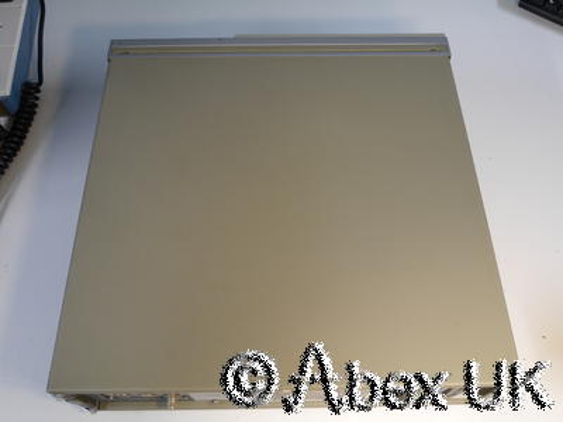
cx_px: 282
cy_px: 211
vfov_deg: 46.8
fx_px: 488
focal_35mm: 30
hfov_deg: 60.0
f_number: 13
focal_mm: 15
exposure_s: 1/3.2
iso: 400
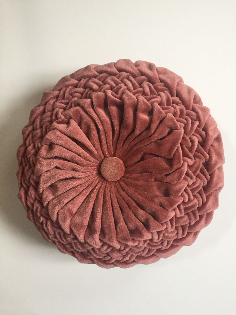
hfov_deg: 48.2
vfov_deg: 61.7
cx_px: 118
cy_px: 158
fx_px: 264
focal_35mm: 29
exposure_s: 1/33
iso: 64
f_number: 2.2
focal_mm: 4.15
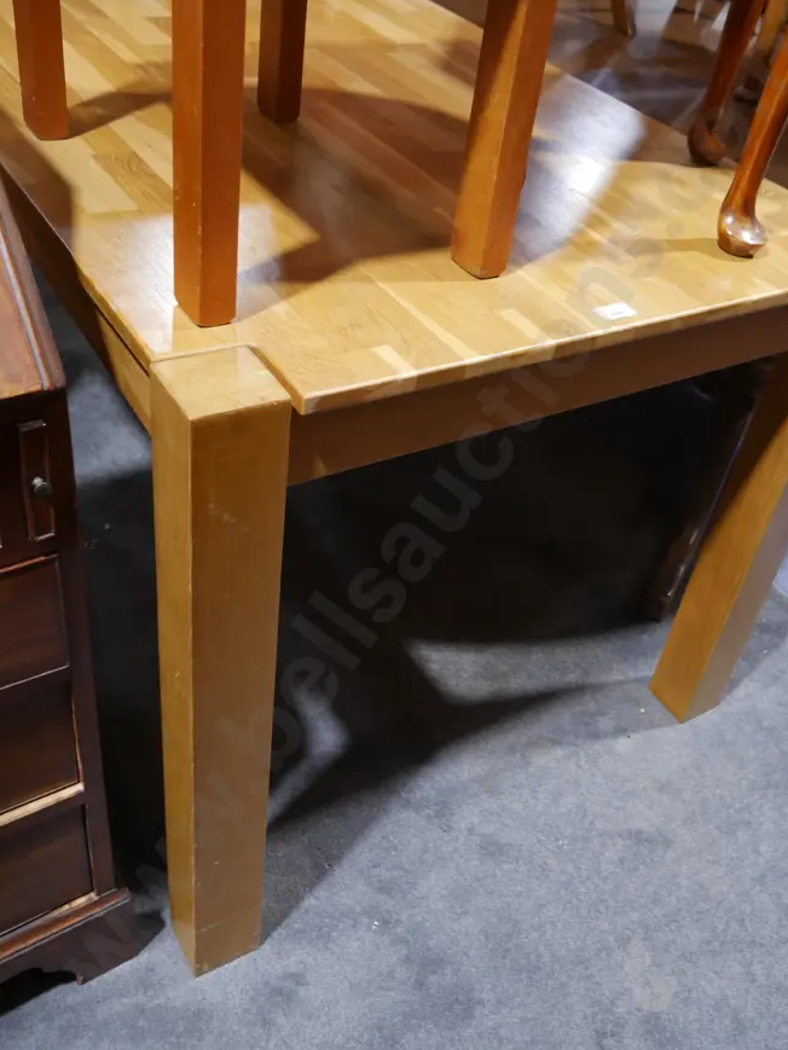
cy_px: 492
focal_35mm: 33
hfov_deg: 42.8
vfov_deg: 55.3
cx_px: 453
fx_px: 1001
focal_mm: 14
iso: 640
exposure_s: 1/60
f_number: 3.5
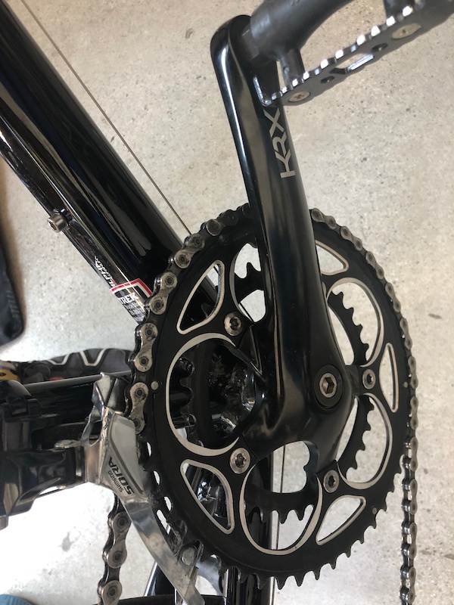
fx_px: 490
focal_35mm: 28
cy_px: 302
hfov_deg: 49.7
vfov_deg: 63.4
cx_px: 227
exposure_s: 1/24
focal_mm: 4
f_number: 1.8
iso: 40
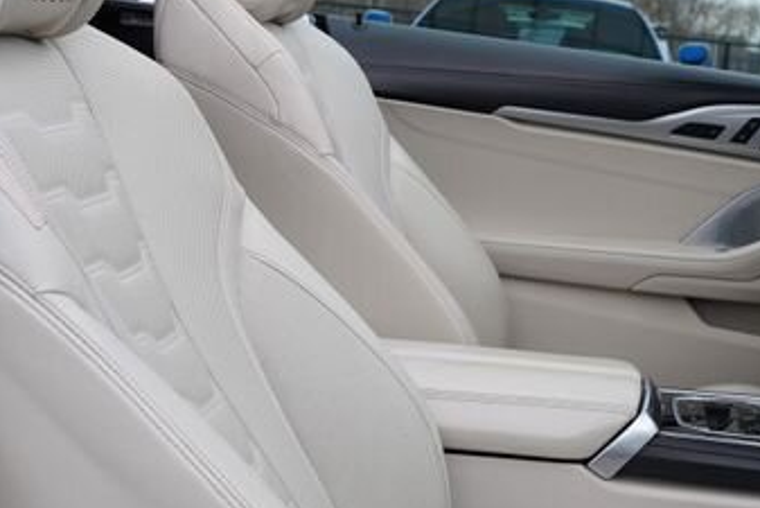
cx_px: 823
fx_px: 1542
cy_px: 277
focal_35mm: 73
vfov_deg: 18.7
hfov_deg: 25.8
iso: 100
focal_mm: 24
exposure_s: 1/160
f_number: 6.3
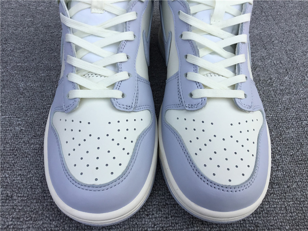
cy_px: 116
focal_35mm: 31
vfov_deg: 45.4
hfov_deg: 58.4
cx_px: 154
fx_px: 276
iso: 25
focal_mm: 3.3
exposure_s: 1/776
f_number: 2.4
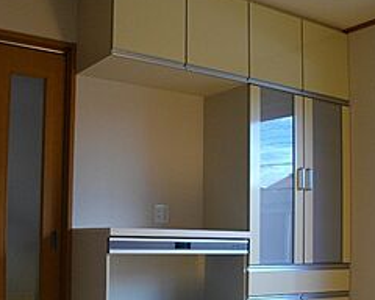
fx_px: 555
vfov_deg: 30.0
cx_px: 133
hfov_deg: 37.0
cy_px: 203
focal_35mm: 50
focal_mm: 5.7
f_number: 2.9
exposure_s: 1/125
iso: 181
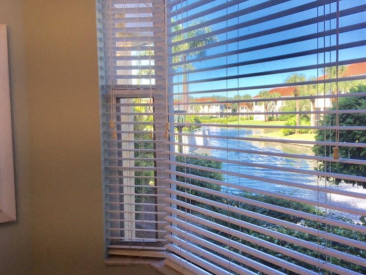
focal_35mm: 38
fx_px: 402
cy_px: 145
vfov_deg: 37.7
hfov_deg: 48.8
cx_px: 212
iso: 32
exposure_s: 1/408
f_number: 2.2
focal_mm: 4.15
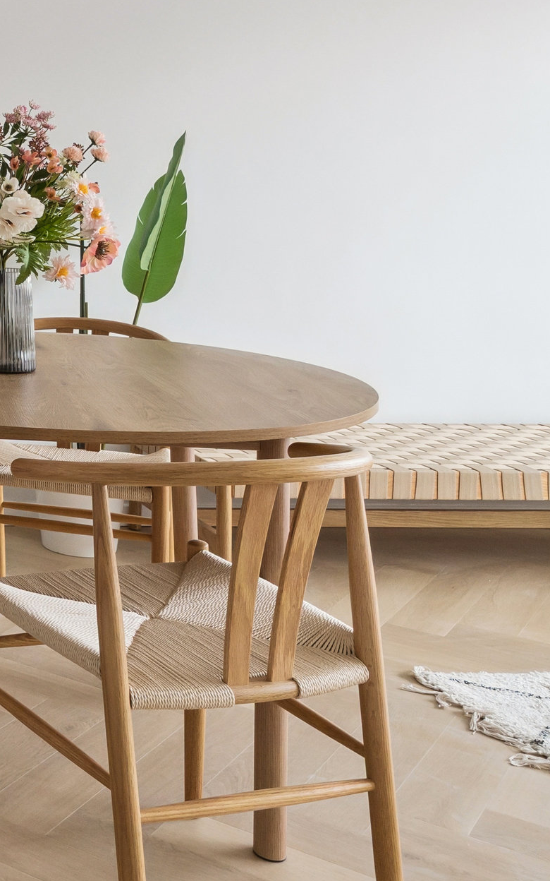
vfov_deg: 38.6
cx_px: -342
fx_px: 1207
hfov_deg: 20.6
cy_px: 183
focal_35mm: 50
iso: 400
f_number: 7.1
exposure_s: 1/25
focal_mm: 13.7
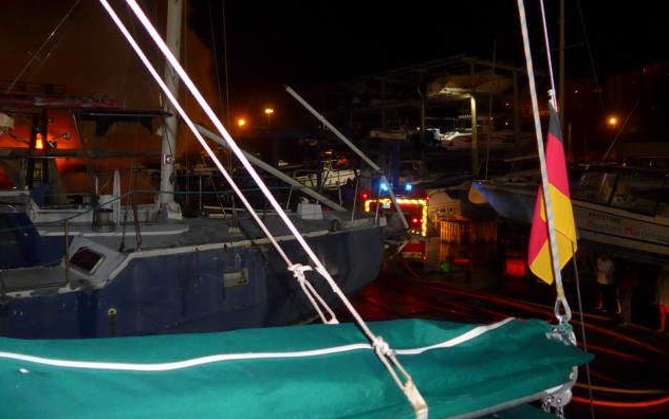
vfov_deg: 41.7
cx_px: 336
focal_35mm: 30
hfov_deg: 62.9
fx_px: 547
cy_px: 177
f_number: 2
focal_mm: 6
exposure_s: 1/60
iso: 800
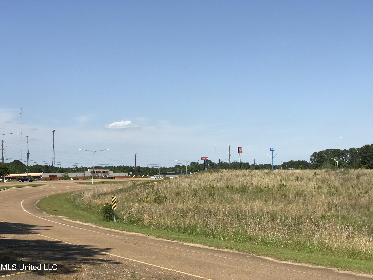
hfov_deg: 33.8
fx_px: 614
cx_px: 186
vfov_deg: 25.7
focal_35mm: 57
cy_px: 140
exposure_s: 1/1140
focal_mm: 6.6
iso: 20
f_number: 2.8
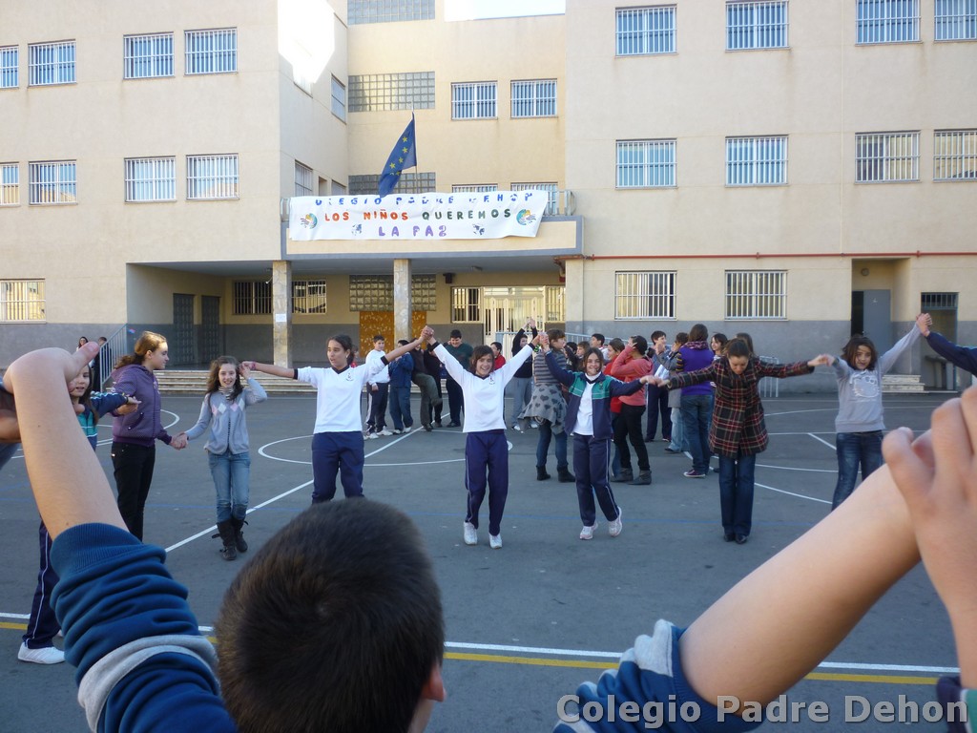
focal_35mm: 29
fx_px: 818
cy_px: 366
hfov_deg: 61.7
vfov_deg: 48.2
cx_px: 488
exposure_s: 1/100
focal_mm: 5.2
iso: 80
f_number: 3.3
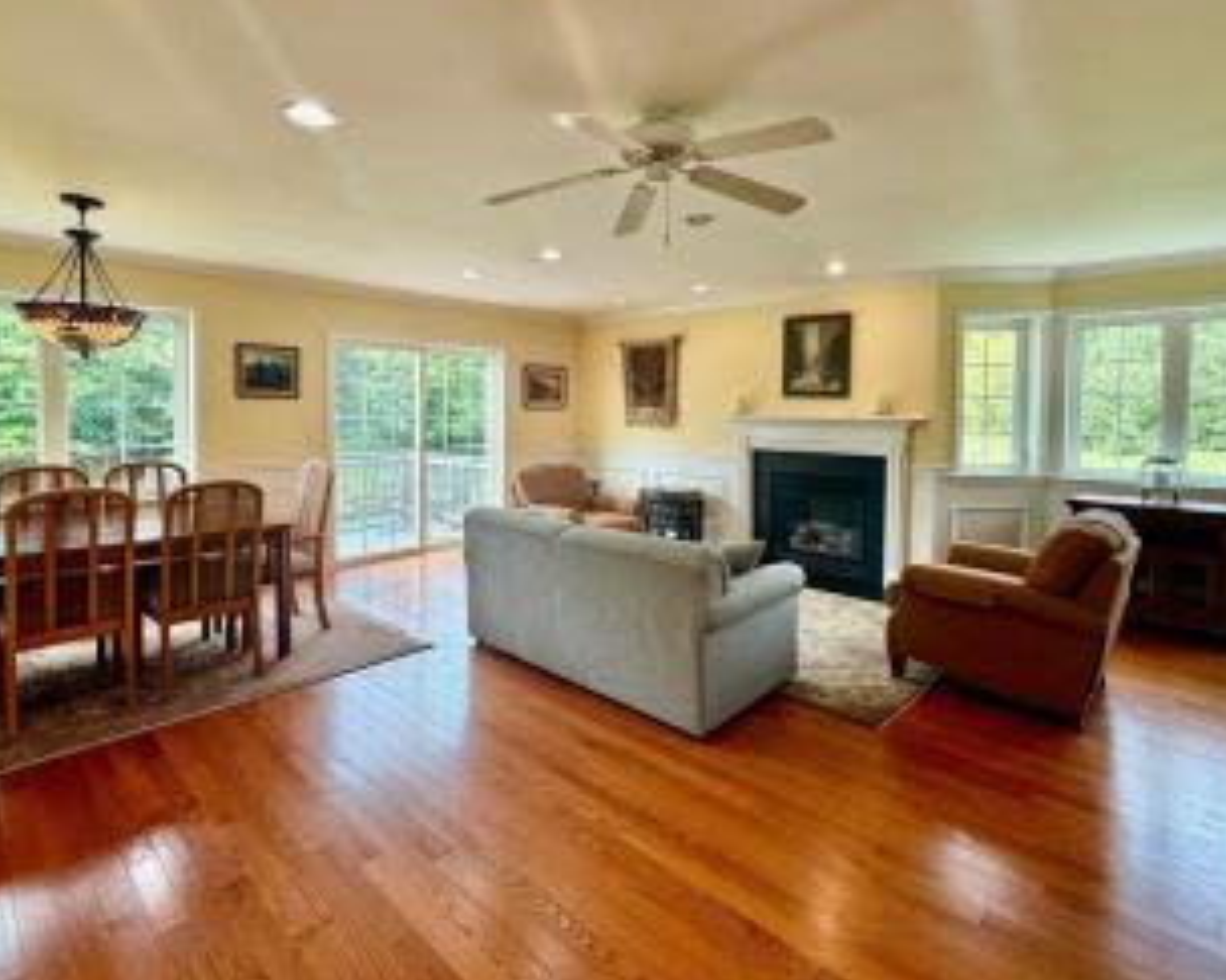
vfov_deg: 73.5
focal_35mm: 18
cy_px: 427
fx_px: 653
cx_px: 593
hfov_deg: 86.4
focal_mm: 2.22
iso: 64
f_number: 2.2
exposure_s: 1/120
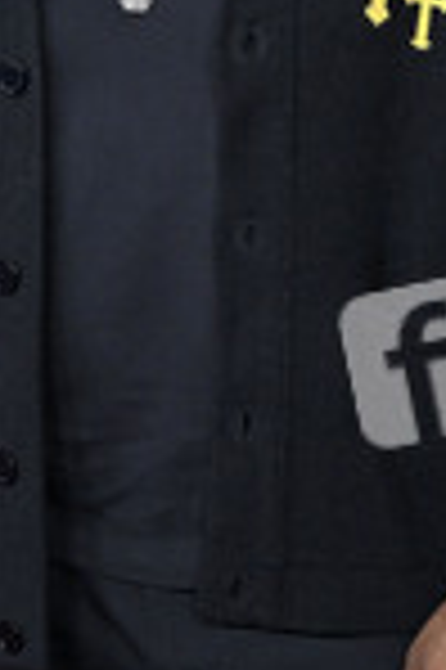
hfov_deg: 9.4
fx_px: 2701
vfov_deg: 14.1
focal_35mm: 145
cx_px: 162
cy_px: 117
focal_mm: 54
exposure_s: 1/320
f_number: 5.6
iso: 2500
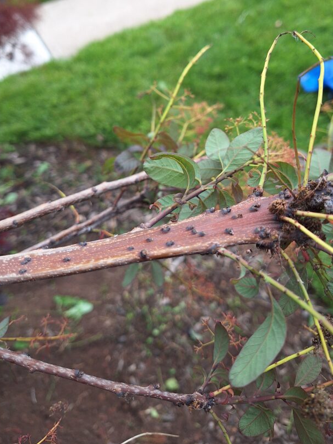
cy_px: 166
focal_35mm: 29
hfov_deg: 48.2
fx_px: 372
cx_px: 176
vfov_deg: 60.8
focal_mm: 5.54
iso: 40
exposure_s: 1/375
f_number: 1.8
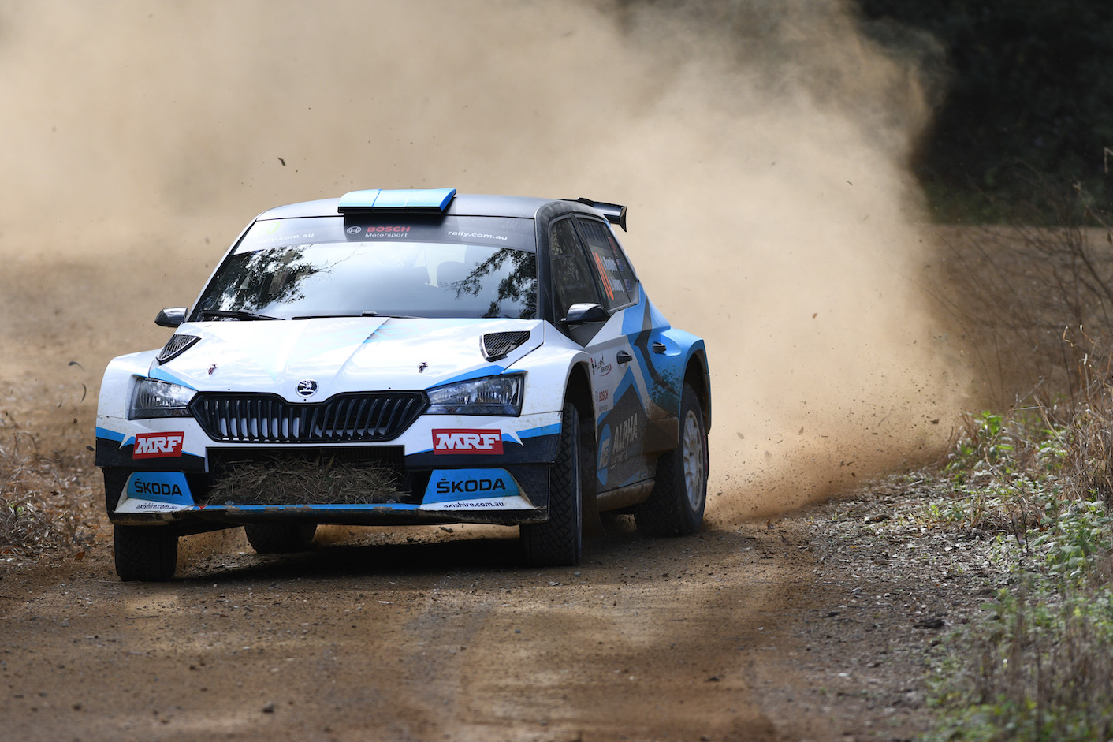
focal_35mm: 425
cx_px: 408
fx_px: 13137
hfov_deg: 4.9
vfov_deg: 3.2
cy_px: 378
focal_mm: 300
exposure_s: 1/2000
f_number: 4
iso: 500
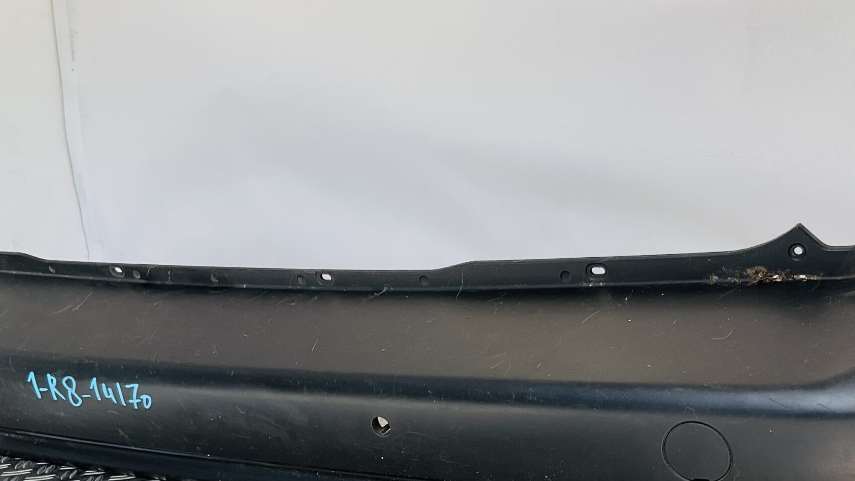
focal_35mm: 48
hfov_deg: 42.5
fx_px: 1088
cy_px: 378
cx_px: 551
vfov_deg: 24.6
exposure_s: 1/320
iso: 16
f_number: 1.8
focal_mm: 3
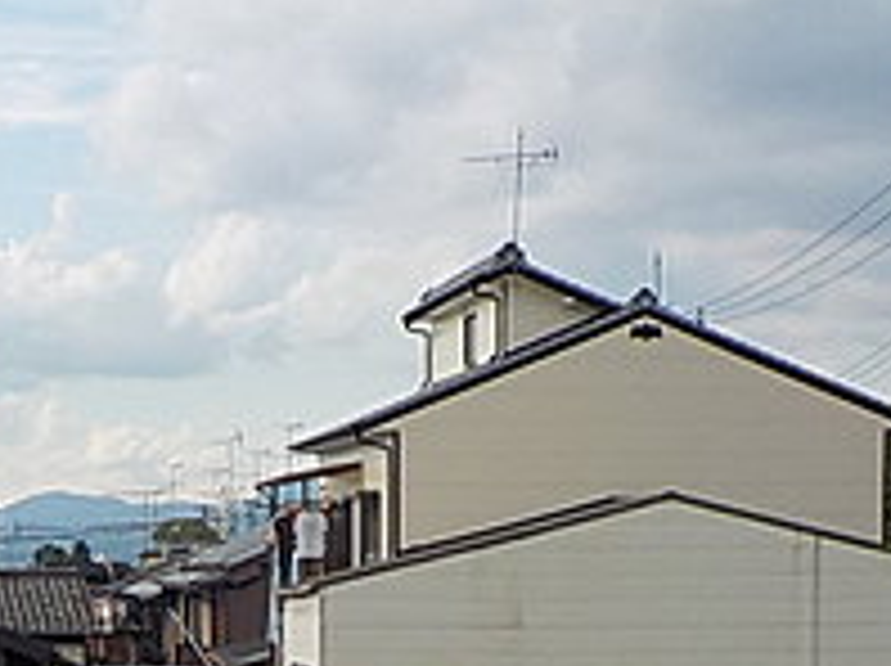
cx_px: 212
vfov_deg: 15.5
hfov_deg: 21.4
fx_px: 2339
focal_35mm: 91
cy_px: 846
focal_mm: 4.1
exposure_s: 1/1000
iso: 125
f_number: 3.3
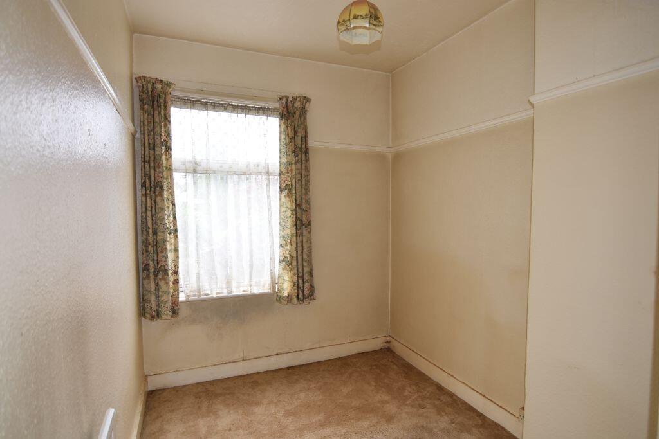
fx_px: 357
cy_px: 220
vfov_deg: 63.2
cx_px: 330
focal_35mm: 20
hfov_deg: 85.4
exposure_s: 1/160
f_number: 2.8
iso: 200
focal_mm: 13
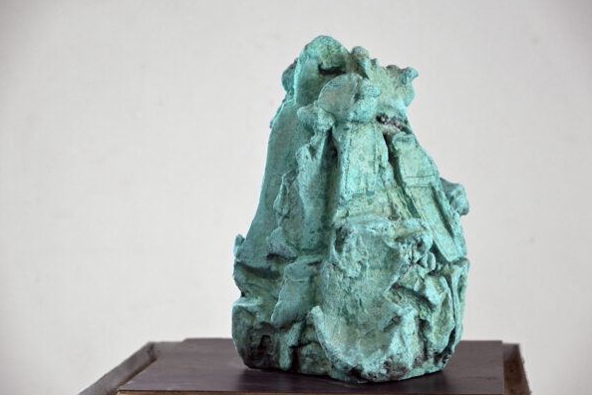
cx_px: 297
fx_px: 1710
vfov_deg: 13.2
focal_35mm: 104
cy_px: 198
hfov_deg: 19.6
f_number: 7.1
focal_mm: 103
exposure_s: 1/100
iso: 2500
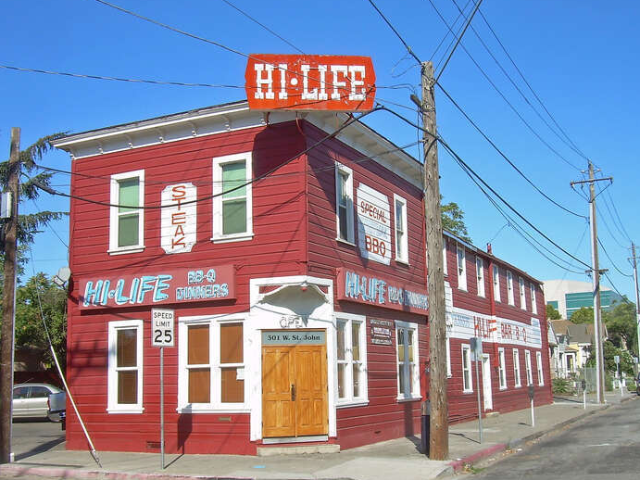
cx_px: 310
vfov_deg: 32.9
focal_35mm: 44
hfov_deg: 42.9
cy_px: 249
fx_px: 813
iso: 50
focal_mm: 6.3
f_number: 4.6
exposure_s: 1/386
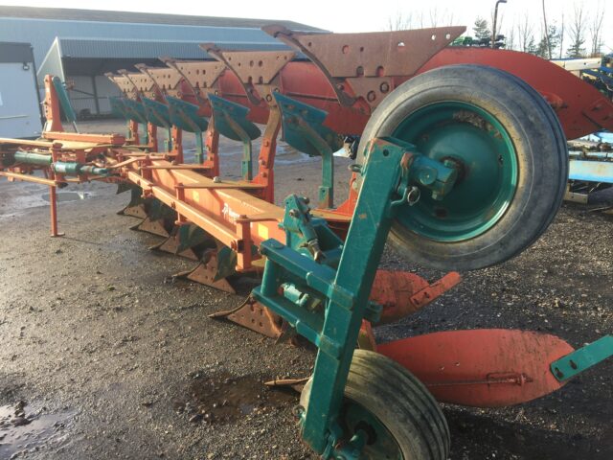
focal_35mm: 29
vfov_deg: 48.2
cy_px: 230
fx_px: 514
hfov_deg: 61.7
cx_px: 306
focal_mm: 4.15
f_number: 2.2
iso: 25
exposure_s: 1/204
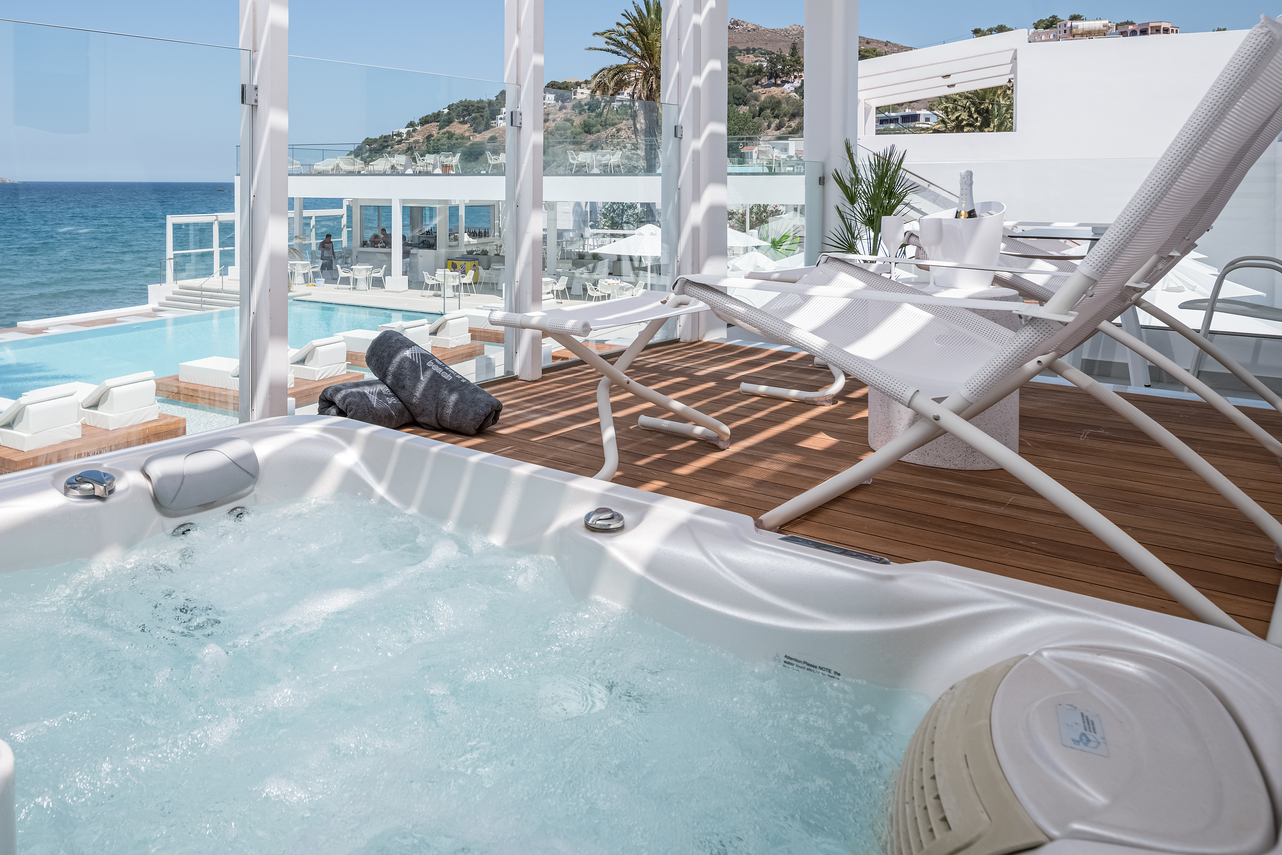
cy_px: 409
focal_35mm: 26
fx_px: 926
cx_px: 446
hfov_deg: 67.8
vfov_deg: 49.5
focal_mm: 19
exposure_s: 1/250
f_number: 8
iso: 100
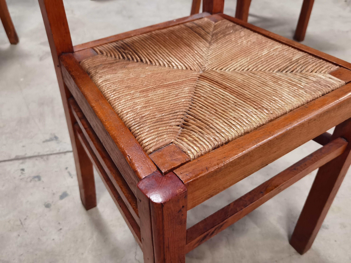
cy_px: 132
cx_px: 176
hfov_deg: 56.8
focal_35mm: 32
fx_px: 324
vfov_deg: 44.2
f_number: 1.9
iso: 500
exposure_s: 1/33.3
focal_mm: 6.71
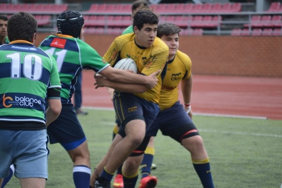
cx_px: 141
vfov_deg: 4.8
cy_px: 94
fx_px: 2231
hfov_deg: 7.2
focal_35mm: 285
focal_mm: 190
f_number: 5.6
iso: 250
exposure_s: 1/500
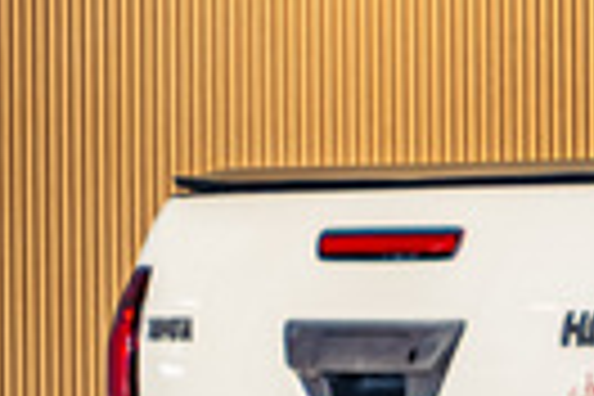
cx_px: 2207
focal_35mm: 466
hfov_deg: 4.2
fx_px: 7688
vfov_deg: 2.9
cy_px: 482
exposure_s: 1/200
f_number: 2.8
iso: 1000
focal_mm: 60
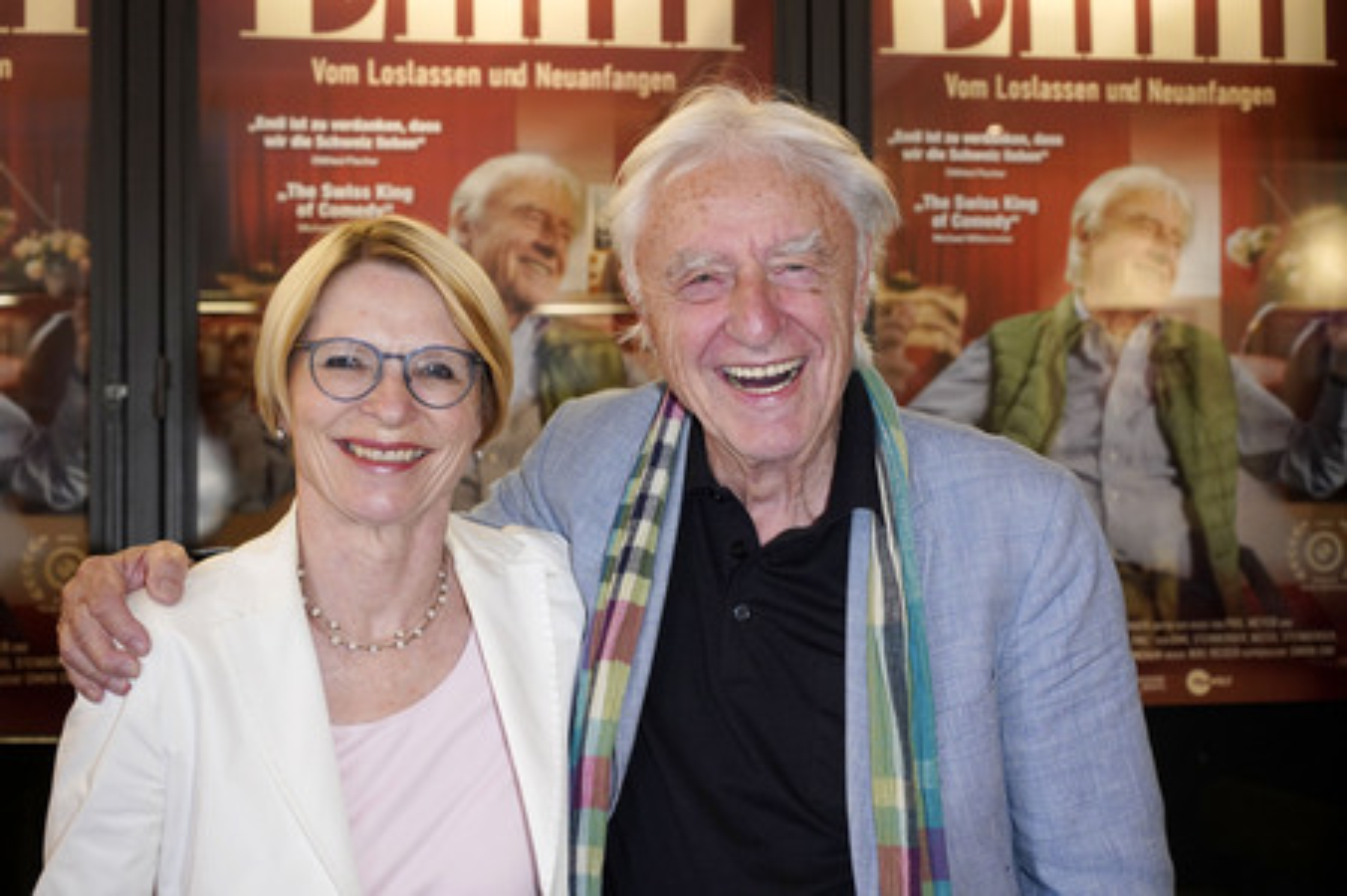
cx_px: 674
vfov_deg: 26.0
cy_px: 448
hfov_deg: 38.2
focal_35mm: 52
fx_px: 1944
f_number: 5.6
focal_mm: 52
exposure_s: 1/100
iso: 2000
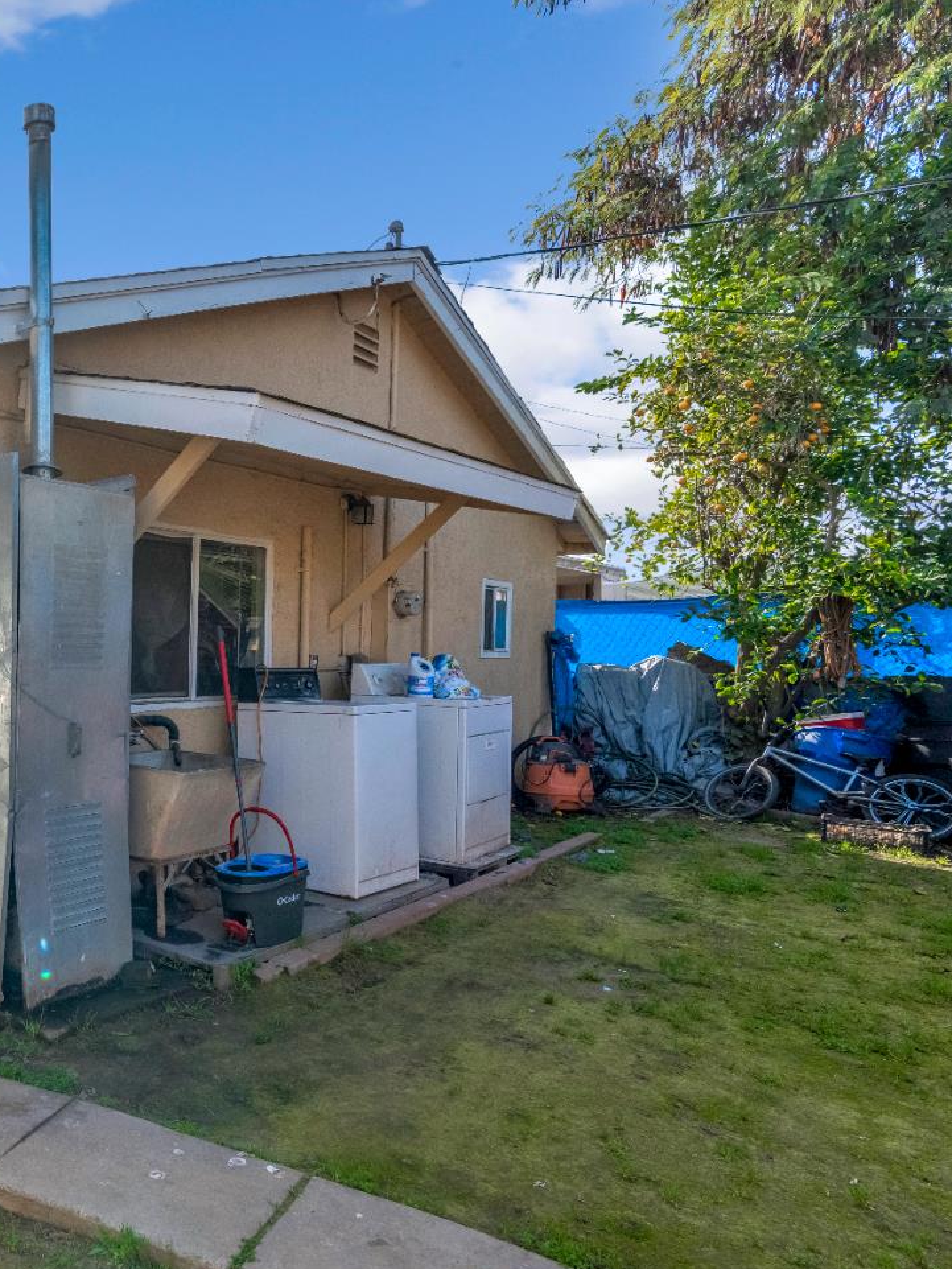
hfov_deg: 46.5
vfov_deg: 71.6
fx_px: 880
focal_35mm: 24
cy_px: 658
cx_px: -21
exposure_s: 1/800
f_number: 7.1
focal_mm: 16
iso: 640
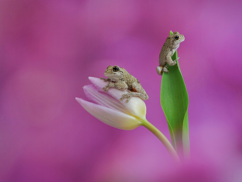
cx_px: 121
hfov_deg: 11.0
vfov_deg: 8.3
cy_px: 91
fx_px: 1259
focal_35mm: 180
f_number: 16
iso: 100
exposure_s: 1/100
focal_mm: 90
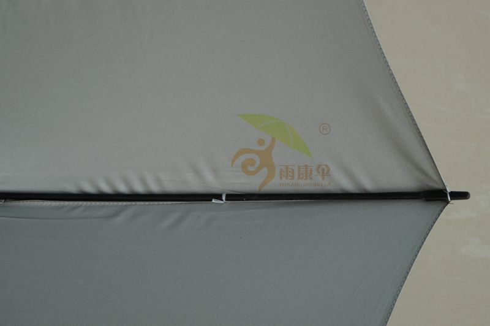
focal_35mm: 82
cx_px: 245
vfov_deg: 16.5
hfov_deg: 24.6
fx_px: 1122
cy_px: 163
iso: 200
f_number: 5.6
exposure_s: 1/100
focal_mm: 55
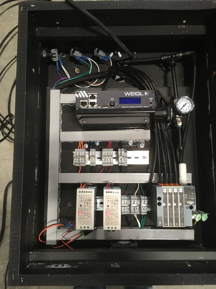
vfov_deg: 61.7
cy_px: 144
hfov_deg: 48.2
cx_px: 108
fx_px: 241
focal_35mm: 29
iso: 125
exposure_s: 1/30
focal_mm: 4.15
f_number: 2.2
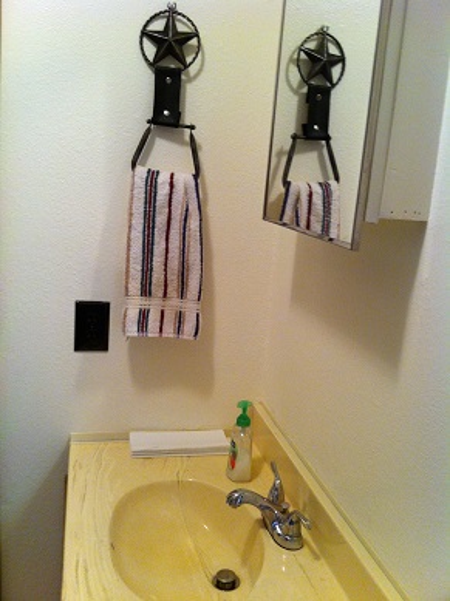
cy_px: 300
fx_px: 608
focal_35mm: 35
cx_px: 225
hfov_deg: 40.6
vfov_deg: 52.7
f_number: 2.8
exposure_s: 1/17
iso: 160
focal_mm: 3.85
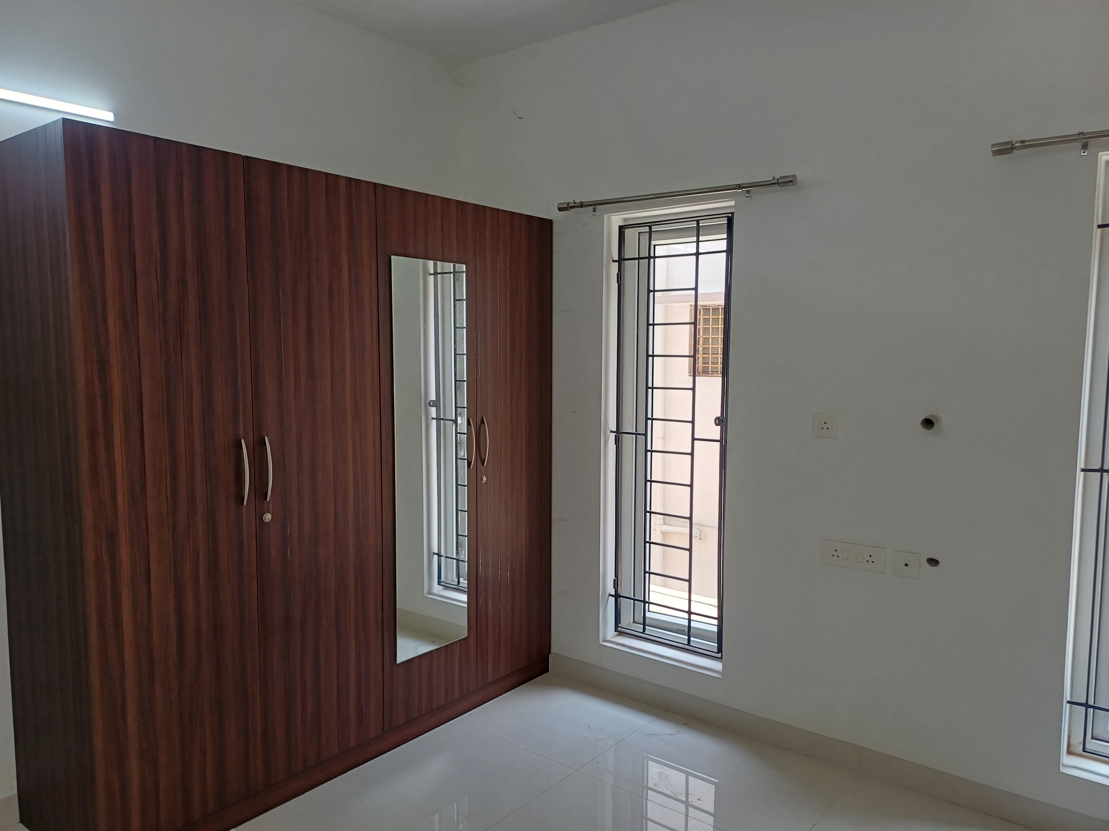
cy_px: 416
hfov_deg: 69.4
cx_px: 554
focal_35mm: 25
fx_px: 801
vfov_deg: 54.9
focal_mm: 4.65
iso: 80
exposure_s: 1/100
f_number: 1.8
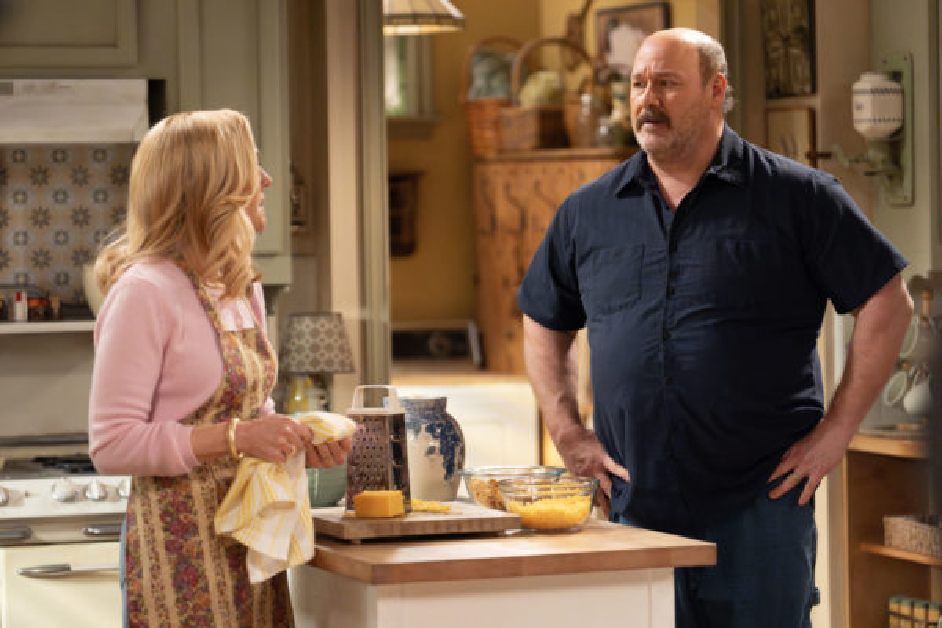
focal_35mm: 118
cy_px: 314
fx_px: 3087
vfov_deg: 11.6
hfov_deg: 17.3
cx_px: 471
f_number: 2.8
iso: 8000
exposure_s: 1/200
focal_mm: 118
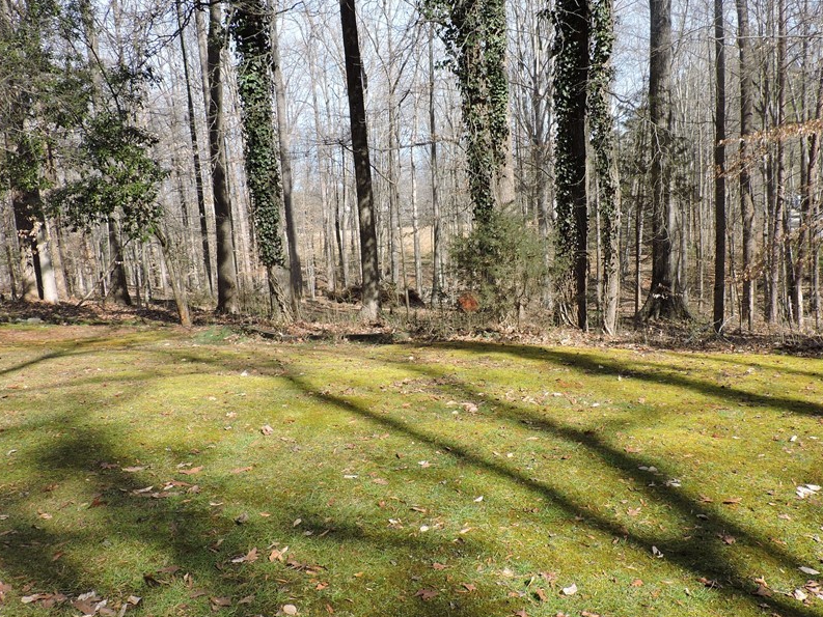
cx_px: 456
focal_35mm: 31
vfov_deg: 45.4
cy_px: 295
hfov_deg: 58.2
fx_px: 737
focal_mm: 4.3
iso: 100
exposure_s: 1/400
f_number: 3.7
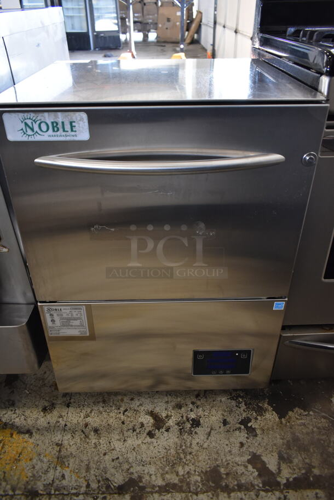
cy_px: 250
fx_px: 375
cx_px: 167
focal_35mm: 27
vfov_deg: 67.3
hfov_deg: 48.0
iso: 800
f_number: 3.5
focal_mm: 18
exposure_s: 1/30
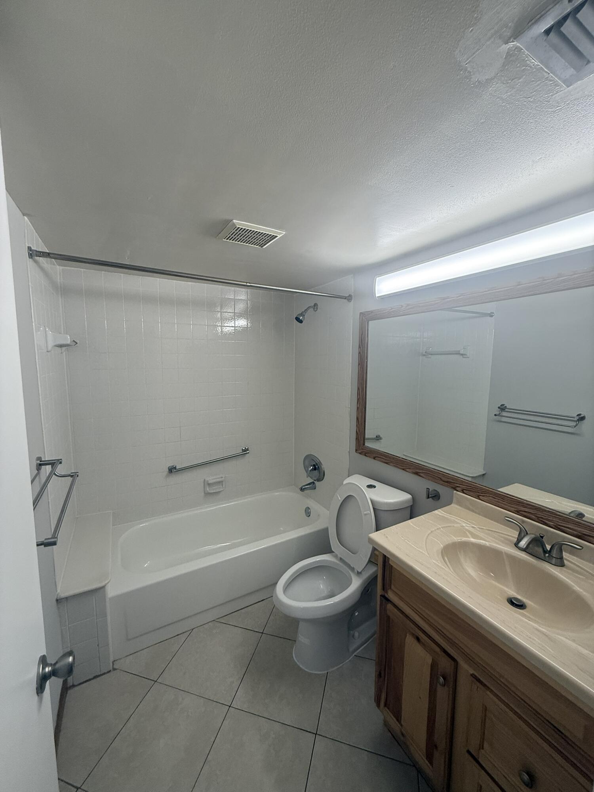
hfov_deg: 85.7
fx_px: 320
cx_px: 297
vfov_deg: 102.1
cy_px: 396
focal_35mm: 14
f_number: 2.2
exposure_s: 1/120
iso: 160
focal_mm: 2.22
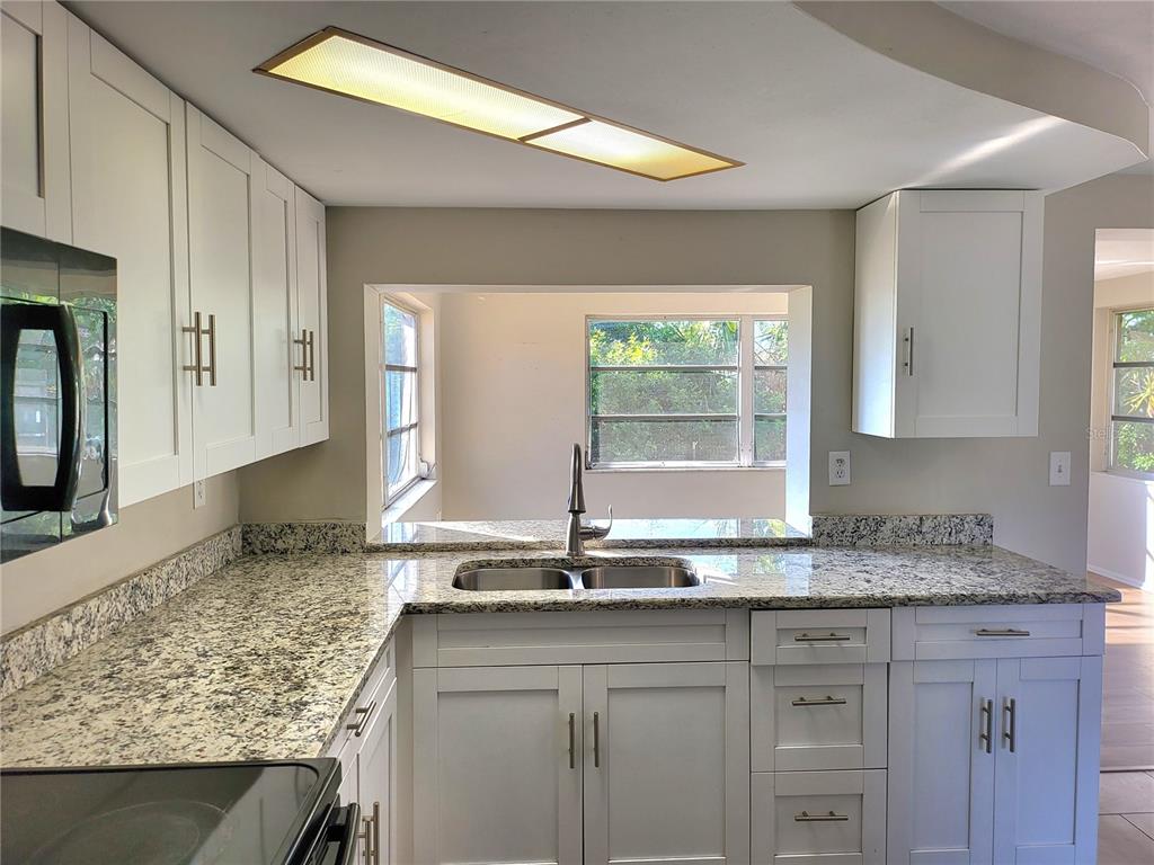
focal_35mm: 24
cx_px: 577
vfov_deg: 56.8
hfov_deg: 71.6
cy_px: 432
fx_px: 800
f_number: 1.8
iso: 64
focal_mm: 5
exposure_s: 1/120
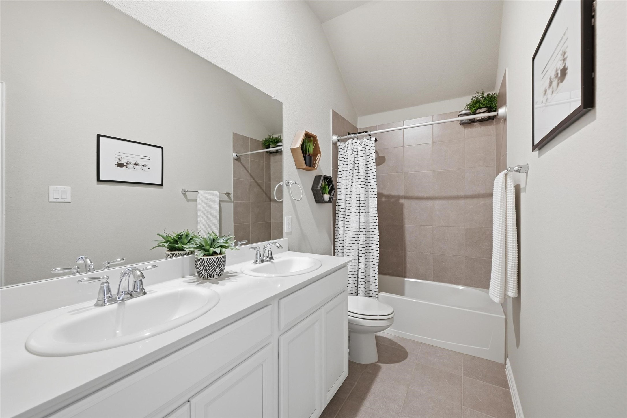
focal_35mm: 14
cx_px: 314
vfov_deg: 81.2
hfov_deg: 104.3
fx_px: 244
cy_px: 209
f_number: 9
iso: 400
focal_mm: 14
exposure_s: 1/60
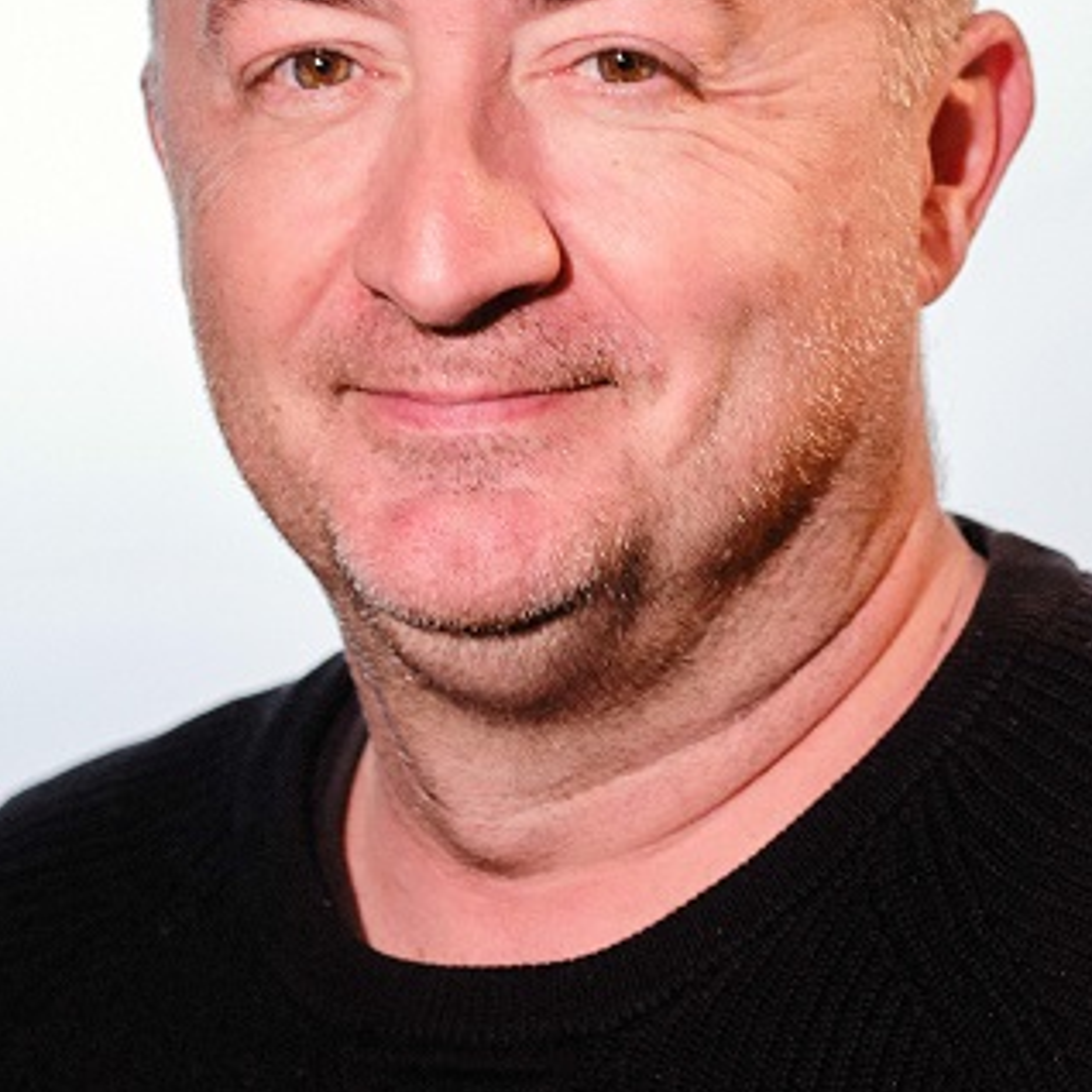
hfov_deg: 5.4
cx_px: 560
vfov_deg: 5.4
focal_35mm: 325
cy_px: 948
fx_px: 11599
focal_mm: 90
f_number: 2.8
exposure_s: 1/160
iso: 320
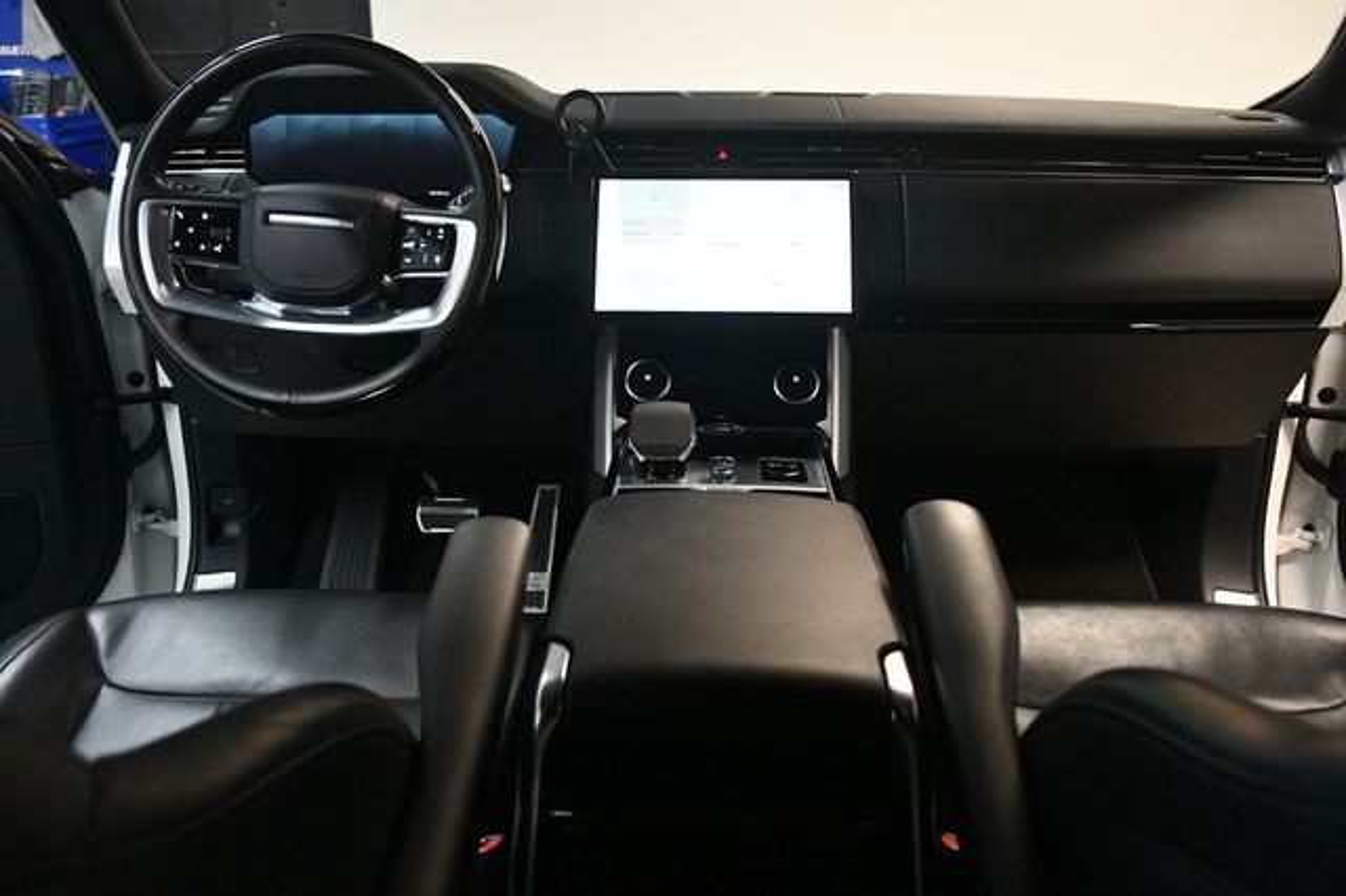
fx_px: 1121
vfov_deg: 43.6
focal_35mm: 30
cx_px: 673
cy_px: 448
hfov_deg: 62.0
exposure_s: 1/100
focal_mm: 20
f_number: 3.5
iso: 3200
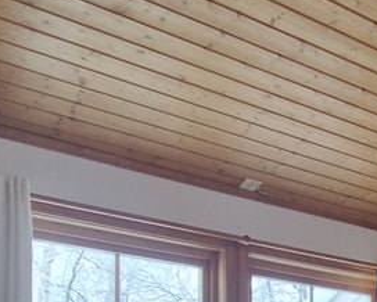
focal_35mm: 56
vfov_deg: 23.0
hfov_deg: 31.0
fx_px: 625
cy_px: 428
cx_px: 381
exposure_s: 1/50
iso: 125
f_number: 2.2
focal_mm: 2.2
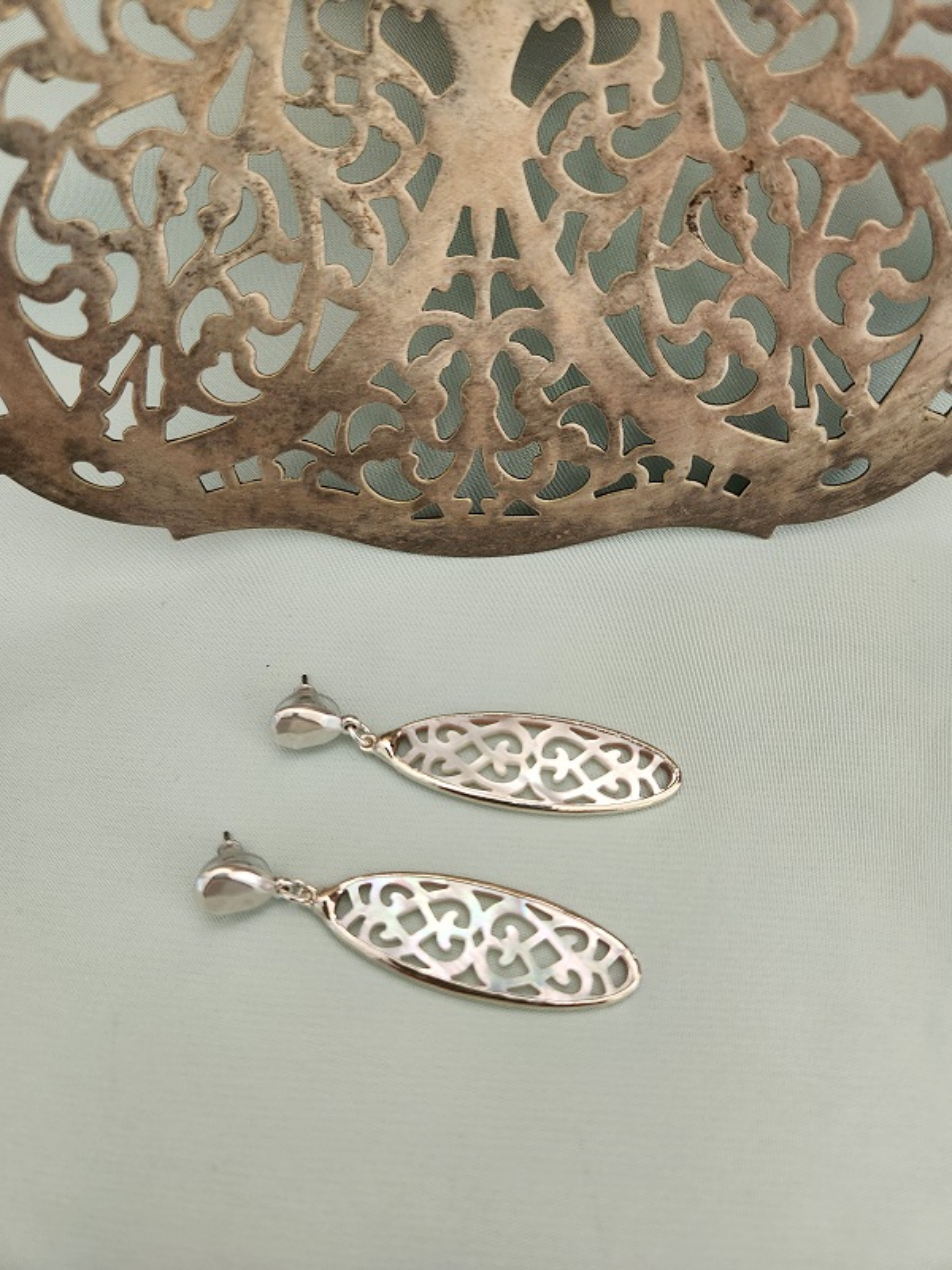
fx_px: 843
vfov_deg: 73.9
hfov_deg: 58.9
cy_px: 635
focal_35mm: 23
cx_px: 476
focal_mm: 5.4
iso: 400
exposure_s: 1/100
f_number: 1.8
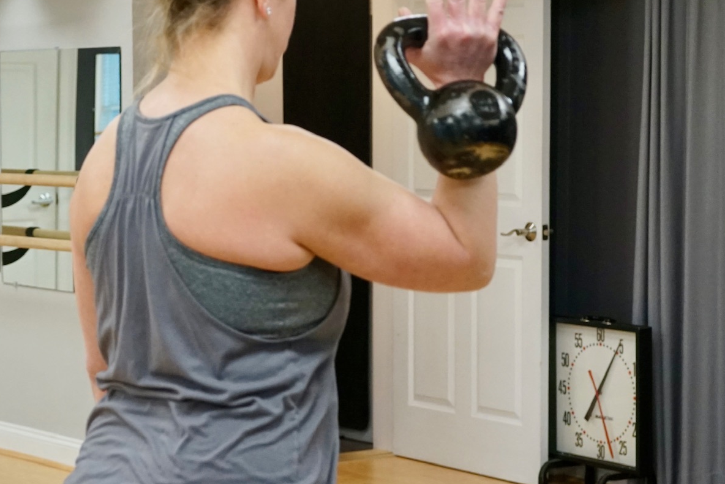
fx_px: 2155
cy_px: 275
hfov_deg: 19.0
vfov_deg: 12.8
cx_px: 175
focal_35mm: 107
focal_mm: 55
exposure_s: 1/160
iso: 2500
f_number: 5
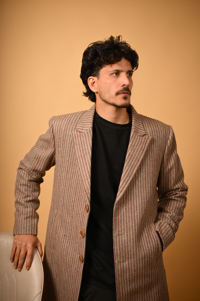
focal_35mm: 50
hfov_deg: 27.0
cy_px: 150
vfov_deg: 39.6
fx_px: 417
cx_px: 100
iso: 160
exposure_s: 1/1000
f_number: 2.2
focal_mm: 50
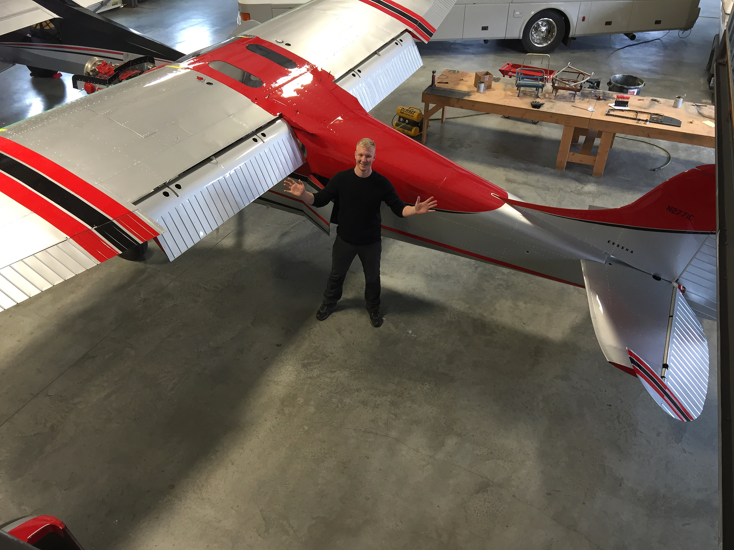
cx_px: 367
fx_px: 615
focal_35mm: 29
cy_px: 275
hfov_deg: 61.7
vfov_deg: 48.2
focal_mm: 4.15
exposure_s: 1/30
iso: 80
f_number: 2.2
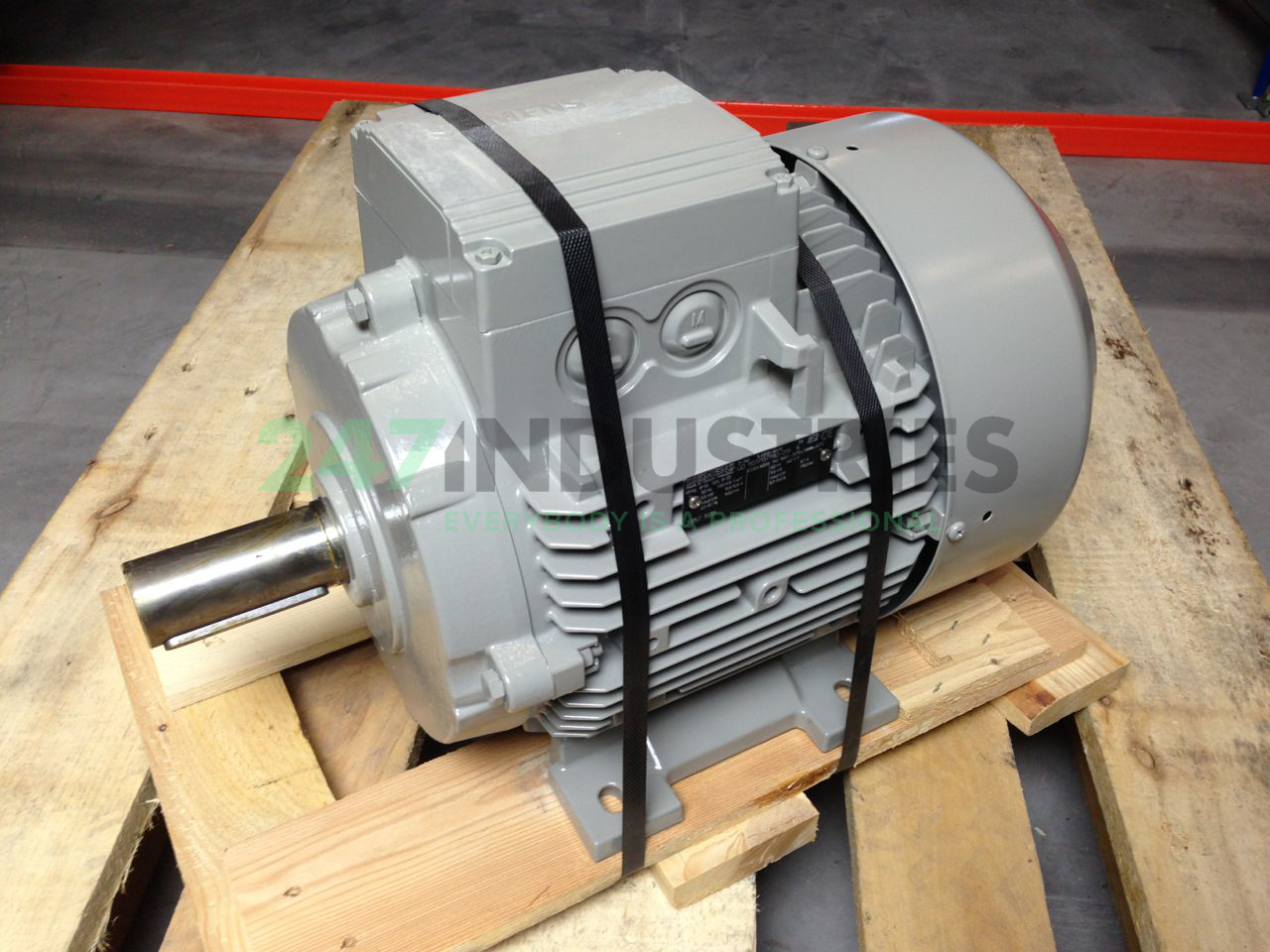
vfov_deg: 42.9
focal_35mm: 33
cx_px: 635
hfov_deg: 55.4
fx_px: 1211
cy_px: 476
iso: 50
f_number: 2.4
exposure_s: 1/20
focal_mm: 4.12
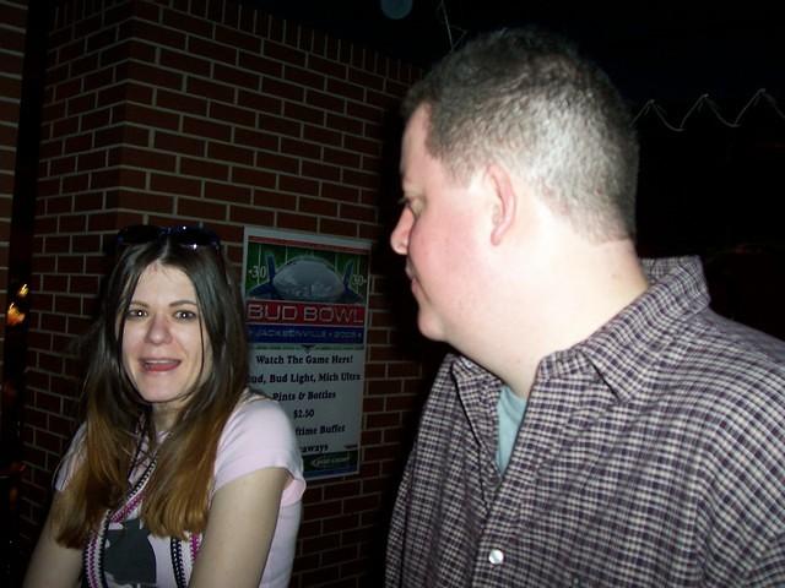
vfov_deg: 38.7
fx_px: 839
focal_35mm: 37
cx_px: 392
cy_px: 294
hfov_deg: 50.1
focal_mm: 5.6
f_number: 2.8
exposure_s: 1/60
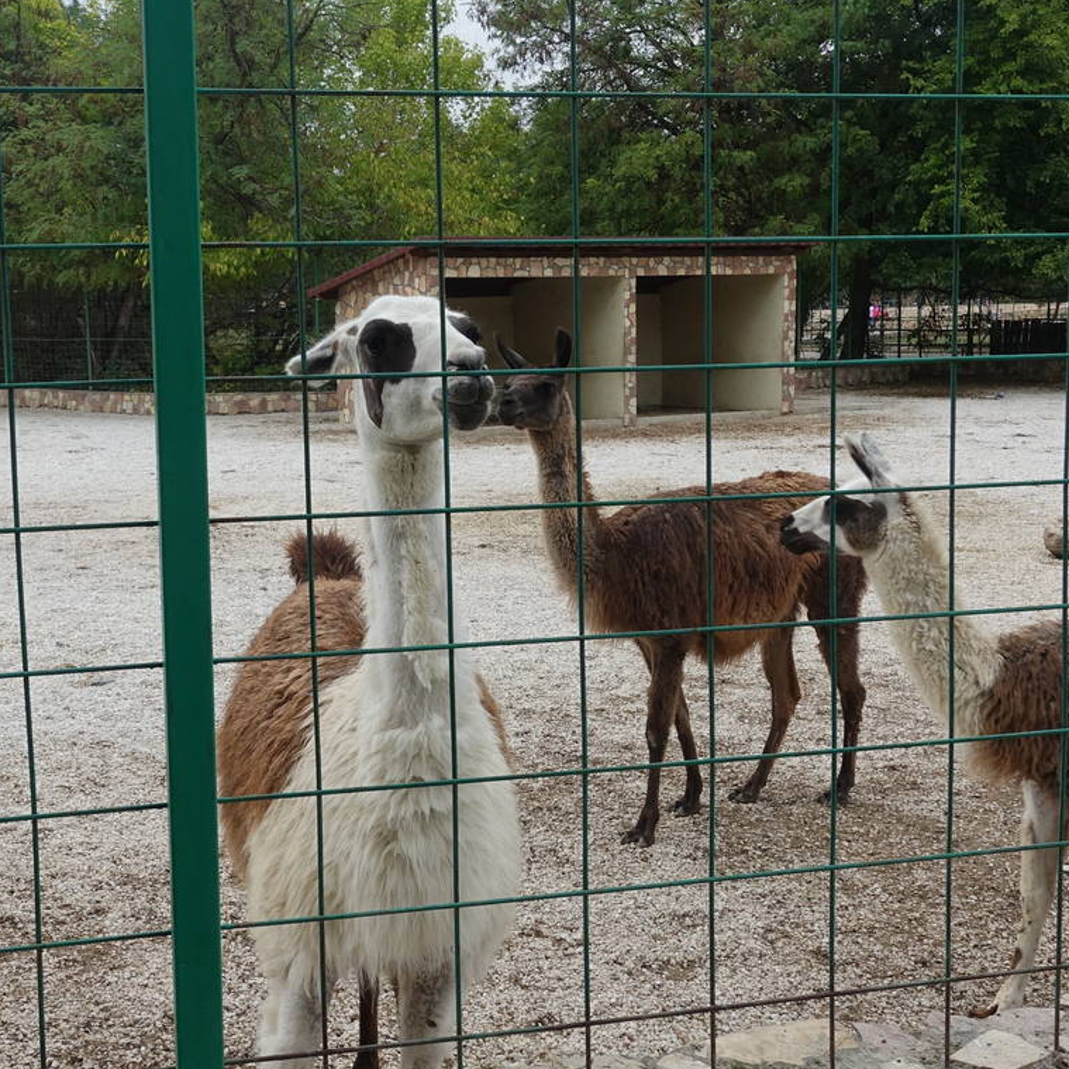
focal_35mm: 43
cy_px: 501
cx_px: 346
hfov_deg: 38.7
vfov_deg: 39.2
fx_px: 1502
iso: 160
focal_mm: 8.8
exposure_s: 1/200
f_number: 5.6
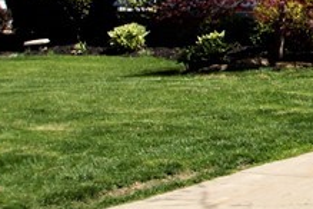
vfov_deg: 9.0
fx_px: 1295
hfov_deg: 12.0
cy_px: -107
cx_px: 665
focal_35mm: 149
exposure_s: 1/160
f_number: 10
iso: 100
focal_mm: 20
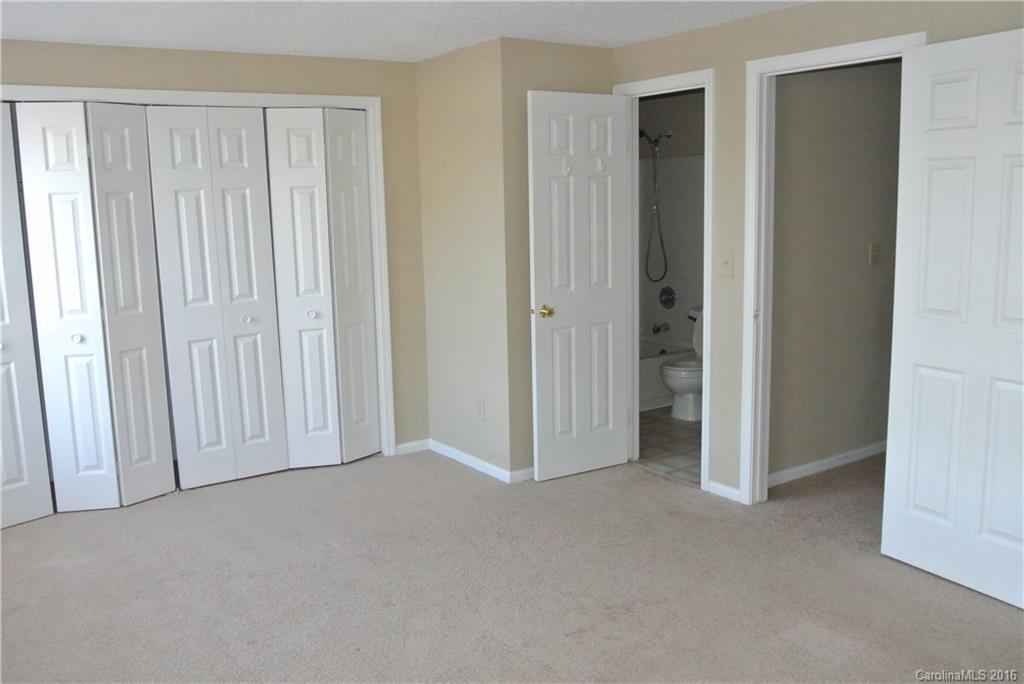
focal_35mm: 30
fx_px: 854
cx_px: 512
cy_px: 342
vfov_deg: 43.7
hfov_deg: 61.9
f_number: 5.6
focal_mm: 11.4
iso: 1600
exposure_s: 1/60
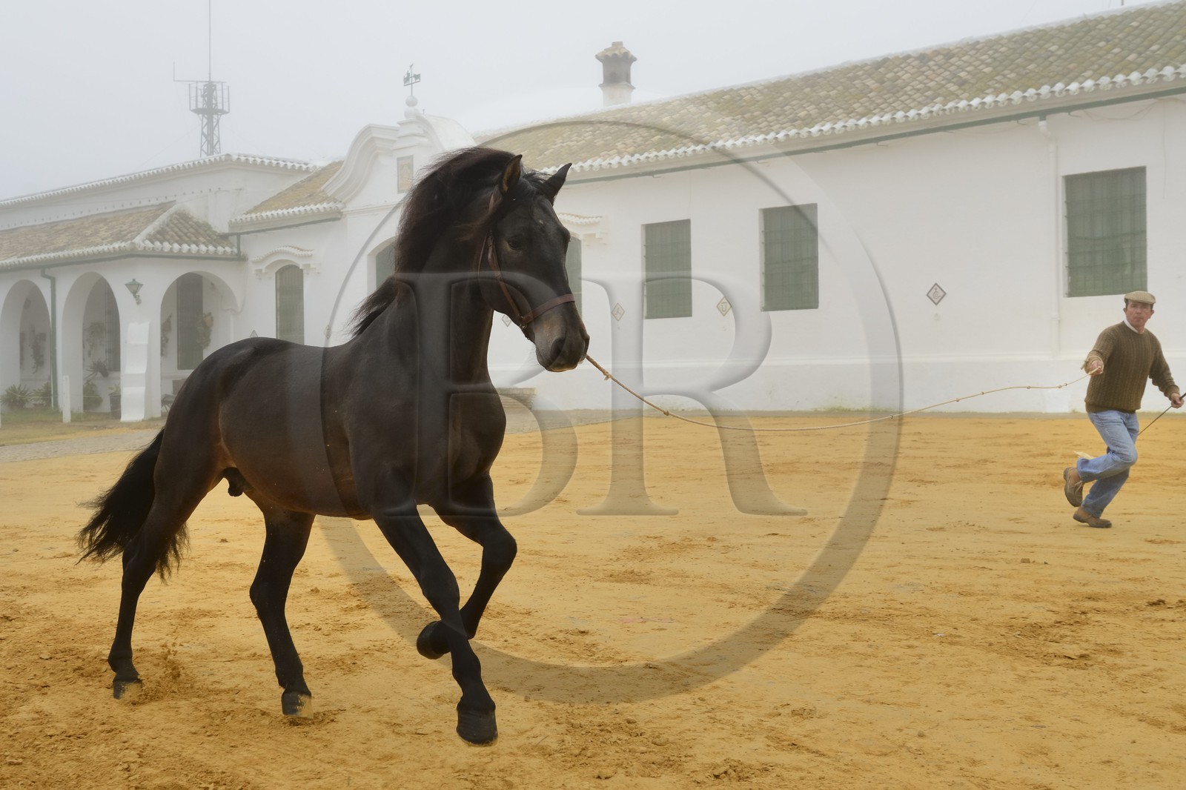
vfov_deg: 31.9
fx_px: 1383
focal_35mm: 42
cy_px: 395
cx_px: 593
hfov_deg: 46.4
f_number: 5.6
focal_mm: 42
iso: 800
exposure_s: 1/1000
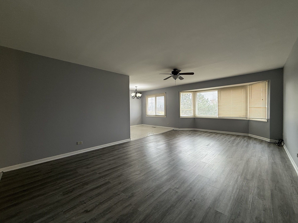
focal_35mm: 14
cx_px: 149
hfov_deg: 102.1
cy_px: 112
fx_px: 121
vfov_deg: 85.7
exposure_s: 1/120
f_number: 2.2
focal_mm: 2.22
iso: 160
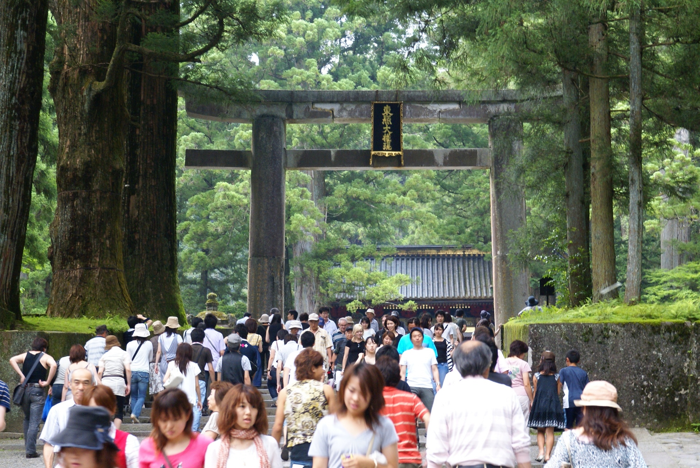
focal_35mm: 75
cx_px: 350
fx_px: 1460
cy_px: 234
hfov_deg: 27.0
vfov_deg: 18.2
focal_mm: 50
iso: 400
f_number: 5.6
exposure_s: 1/25
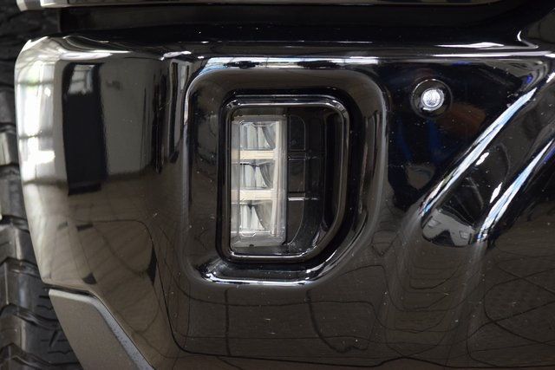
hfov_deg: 19.5
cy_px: 185
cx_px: 278
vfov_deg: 13.0
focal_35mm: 105
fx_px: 1619
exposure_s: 1/30
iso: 1600
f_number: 5
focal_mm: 70
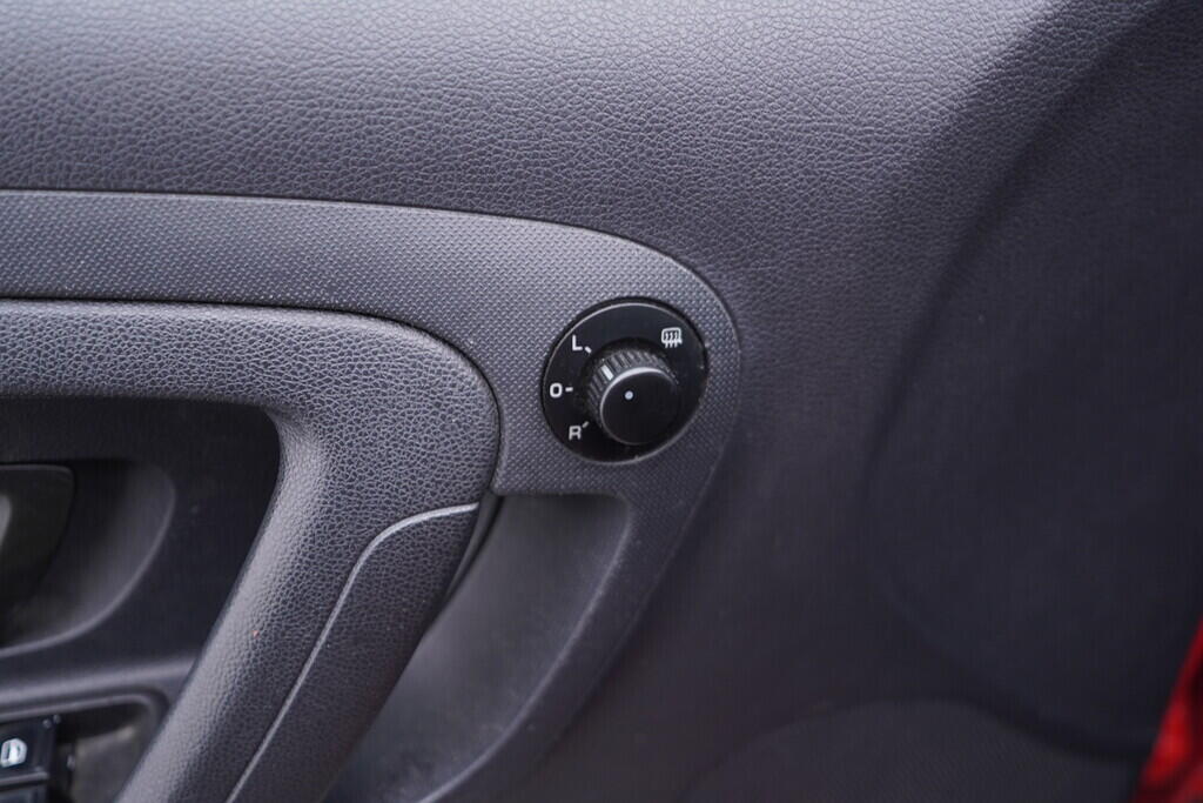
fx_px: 1203
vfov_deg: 36.9
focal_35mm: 36
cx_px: 602
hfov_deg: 53.1
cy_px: 402
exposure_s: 1/40
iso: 250
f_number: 2.8
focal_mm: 24
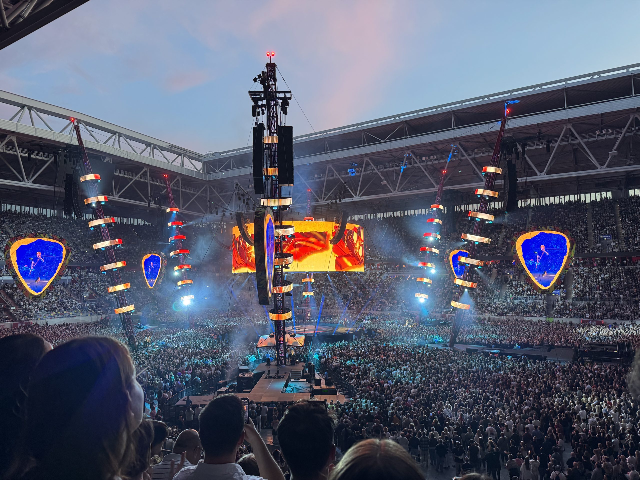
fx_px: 444
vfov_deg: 56.8
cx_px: 320
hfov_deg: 71.6
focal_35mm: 24
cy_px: 240
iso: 200
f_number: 1.78
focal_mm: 6.76
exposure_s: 1/100
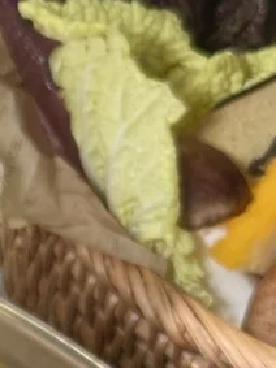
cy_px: 519
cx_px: -411
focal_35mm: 244
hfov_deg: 5.8
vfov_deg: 8.0
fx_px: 2596
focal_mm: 6.86
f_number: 1.78
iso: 50
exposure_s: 1/50
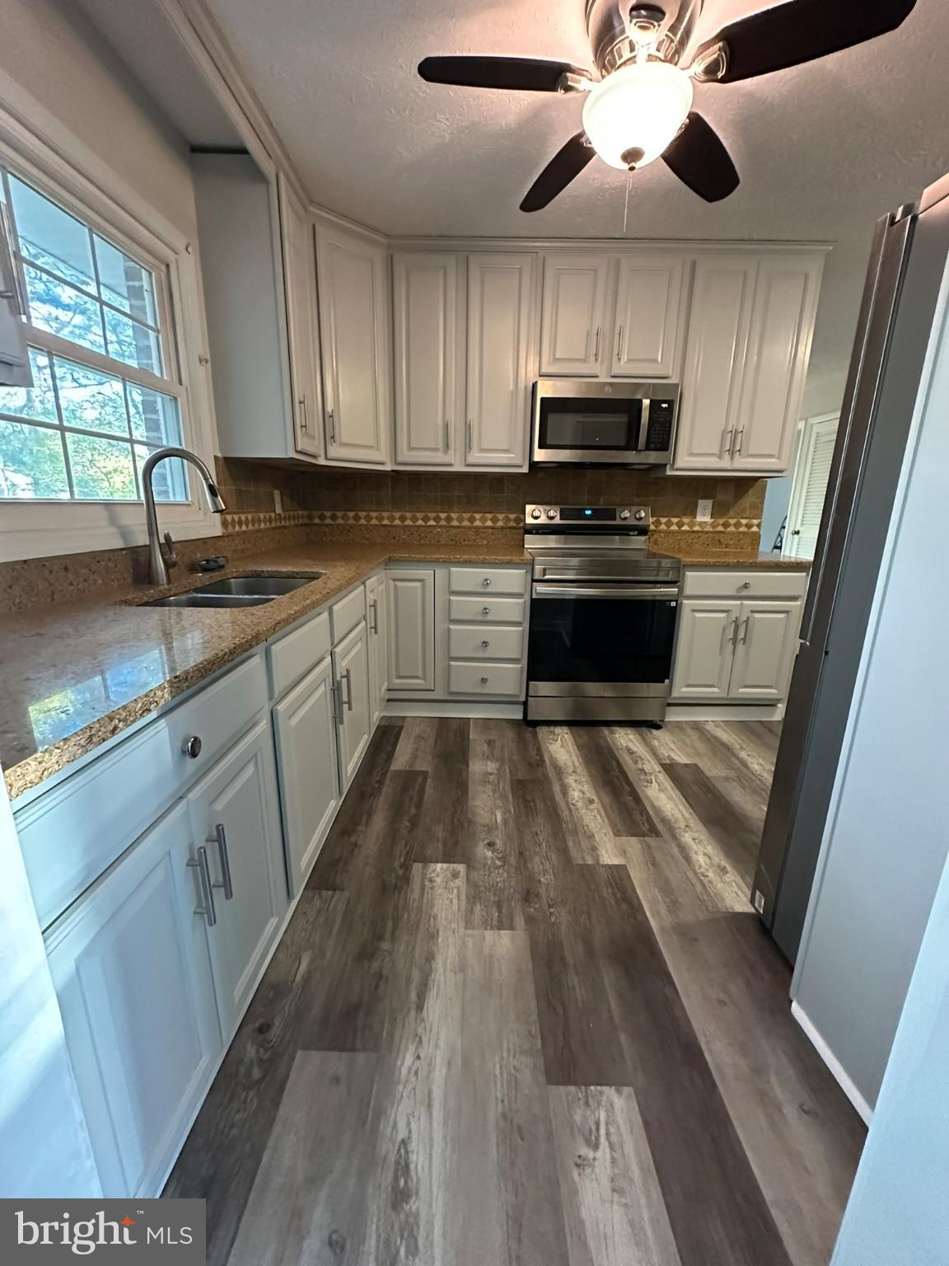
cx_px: 474
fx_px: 512
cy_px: 633
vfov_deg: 102.1
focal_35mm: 14
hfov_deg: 85.7
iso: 1250
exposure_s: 1/60
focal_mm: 2.22
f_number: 2.2
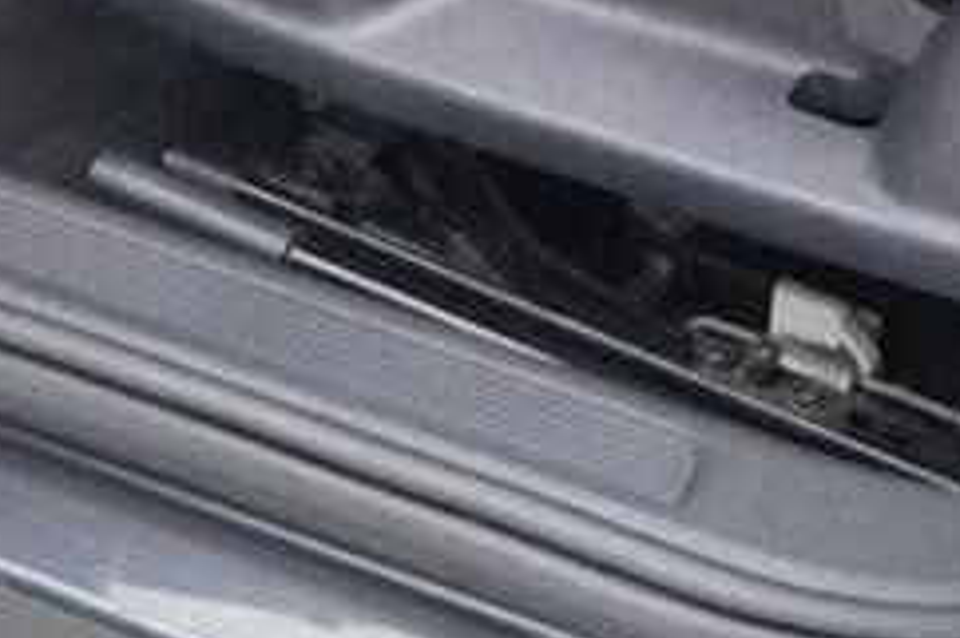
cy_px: -1252
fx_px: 5703
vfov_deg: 6.0
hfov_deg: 9.6
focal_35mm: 214
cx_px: 413
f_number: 2.8
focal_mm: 24
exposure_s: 1/40
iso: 250
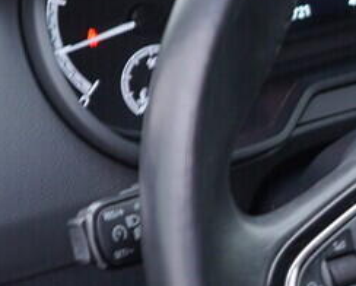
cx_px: 694
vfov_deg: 7.8
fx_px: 2100
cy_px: 212
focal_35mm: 199
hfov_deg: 9.1
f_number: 2.8
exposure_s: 1/40
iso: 200
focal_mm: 24
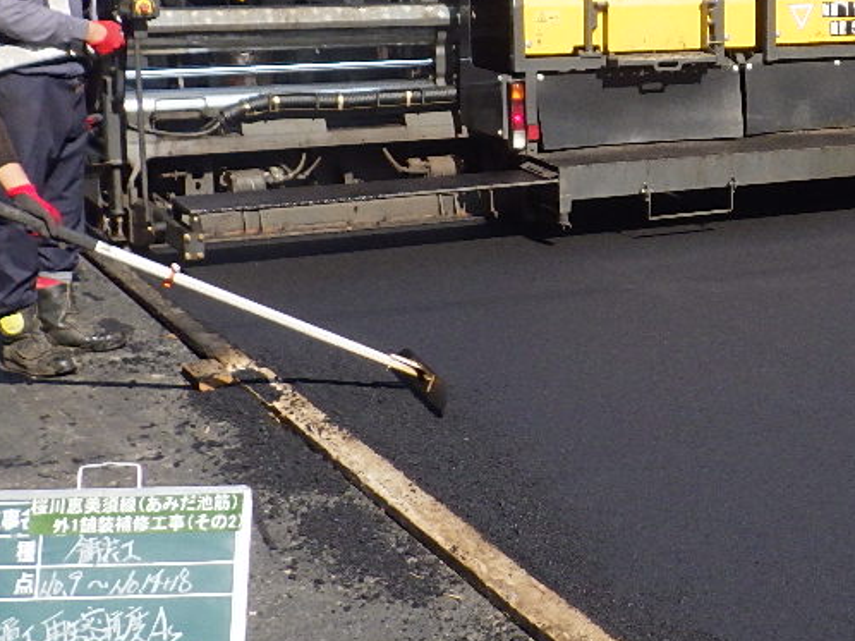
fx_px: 1778
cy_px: 139
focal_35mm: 72
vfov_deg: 20.2
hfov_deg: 26.0
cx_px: 807
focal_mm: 5
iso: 250
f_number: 4.2
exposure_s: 1/800
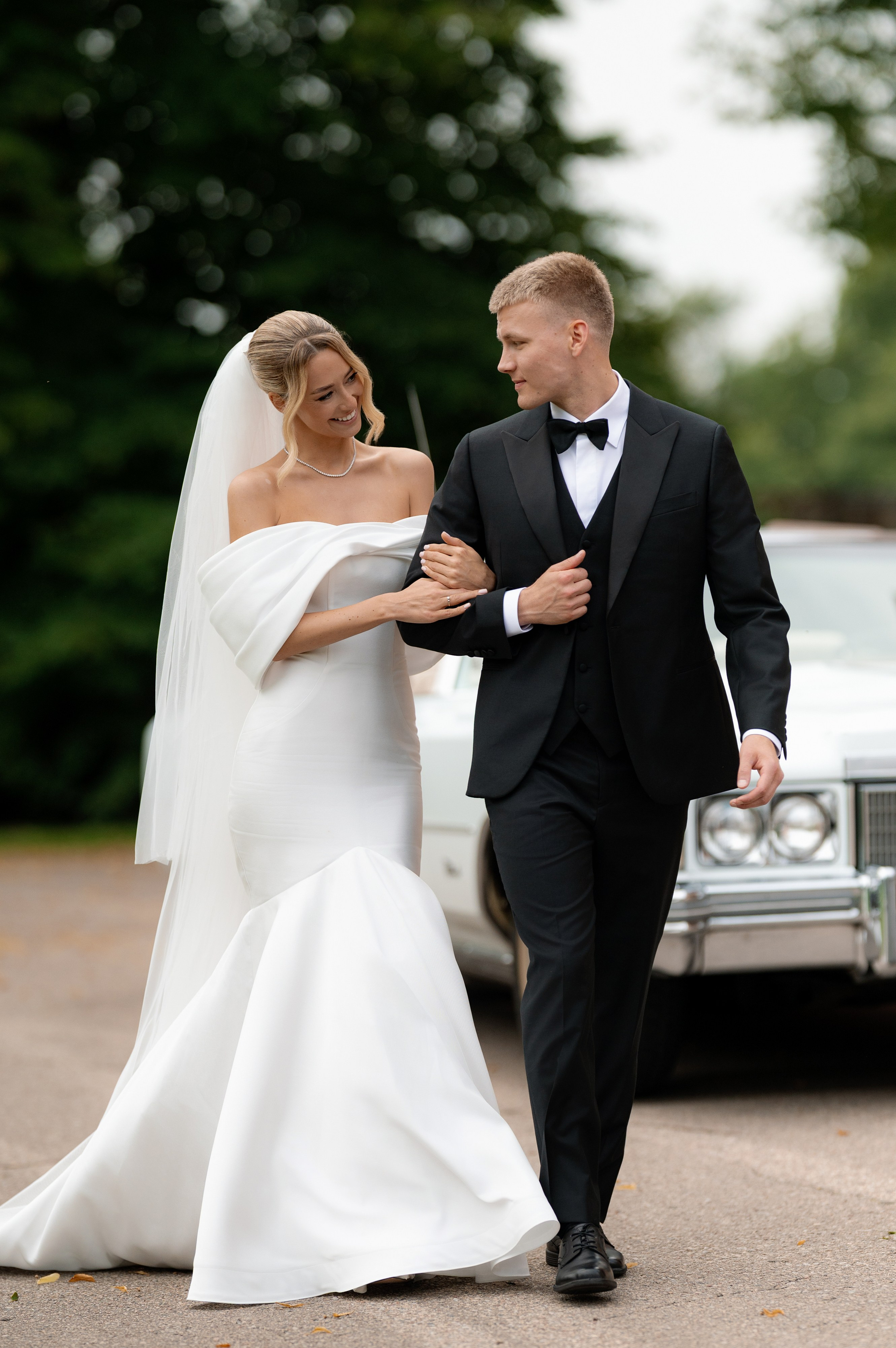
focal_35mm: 135
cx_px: 448
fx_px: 5047
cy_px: 674
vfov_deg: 15.2
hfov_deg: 10.1
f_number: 1.8
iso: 500
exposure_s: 1/6400
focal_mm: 135
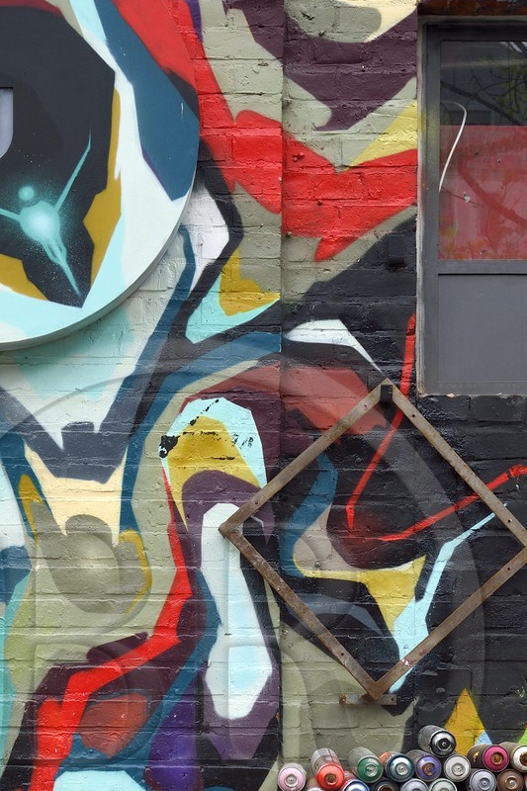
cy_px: 647
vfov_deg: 20.2
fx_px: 2197
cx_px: 179
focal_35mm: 100
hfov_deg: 13.7
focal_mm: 50
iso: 400
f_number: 10
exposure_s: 1/250
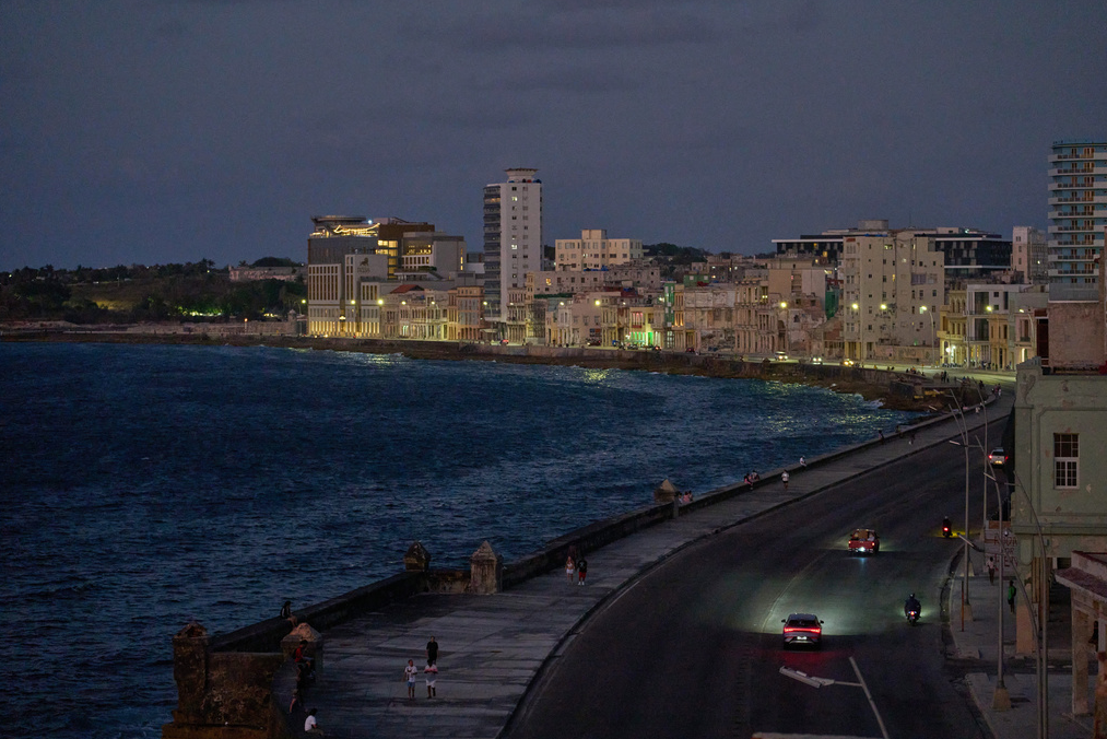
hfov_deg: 20.4
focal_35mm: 100
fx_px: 3076
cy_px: 367
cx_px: 556
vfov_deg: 13.7
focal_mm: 99
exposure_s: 1/200
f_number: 2.8
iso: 6400
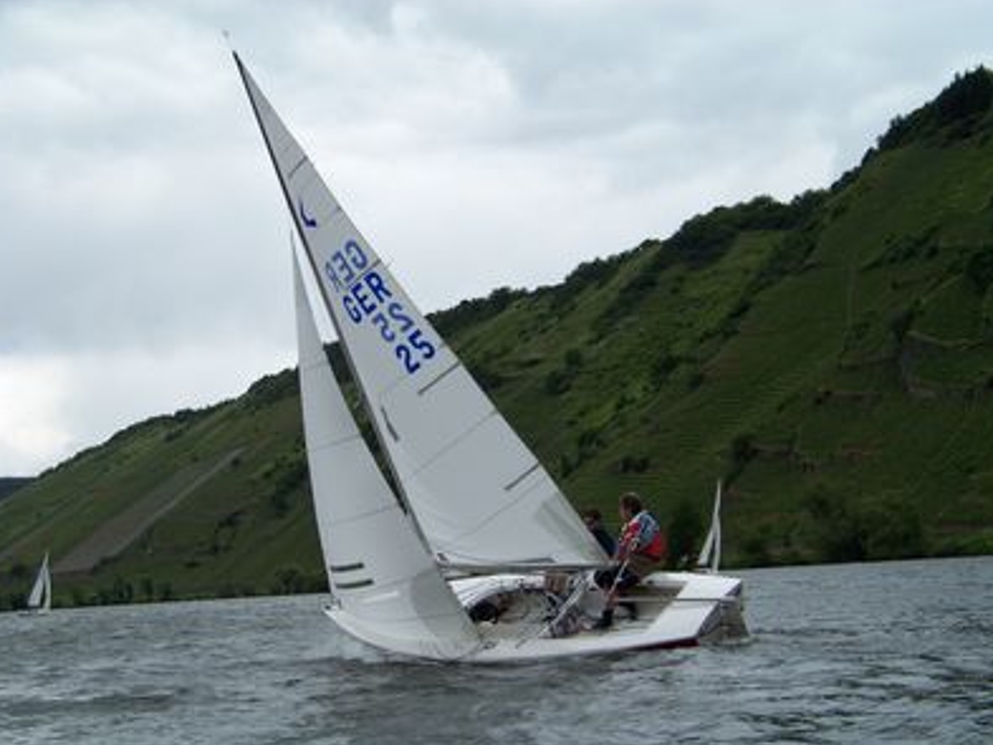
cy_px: 400
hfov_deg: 31.7
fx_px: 1750
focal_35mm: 61
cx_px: 483
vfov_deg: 24.0
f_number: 3.2
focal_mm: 9.36
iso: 67
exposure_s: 1/1000
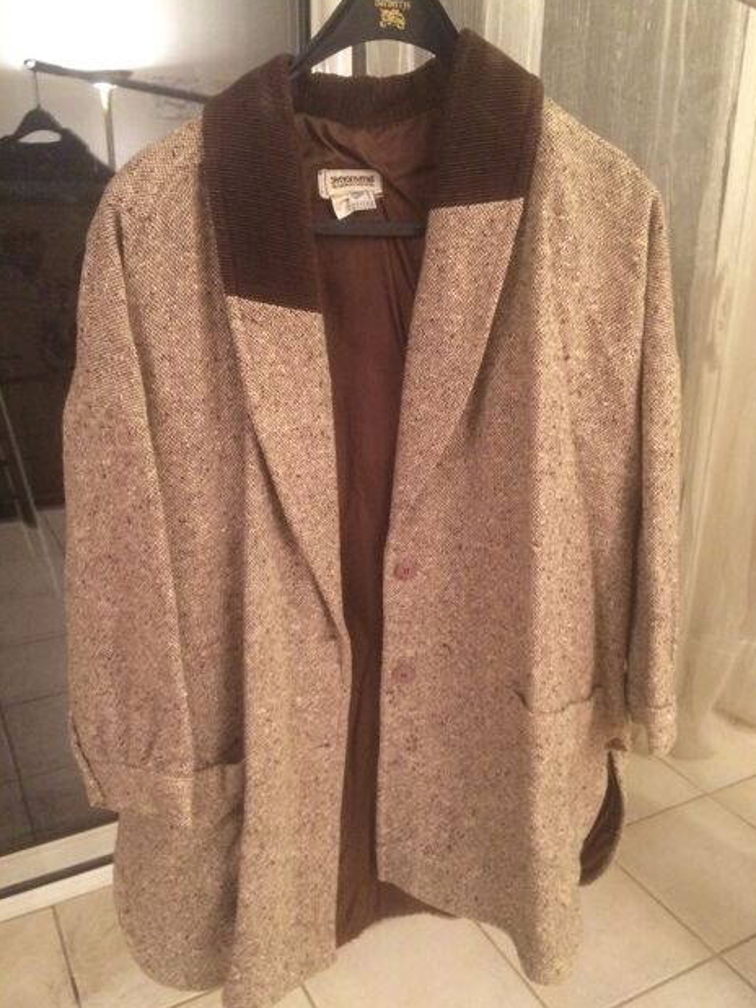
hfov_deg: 46.8
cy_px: 515
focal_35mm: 30
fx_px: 874
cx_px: 388
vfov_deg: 60.0
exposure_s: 1/17
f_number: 2.2
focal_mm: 4.15
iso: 320
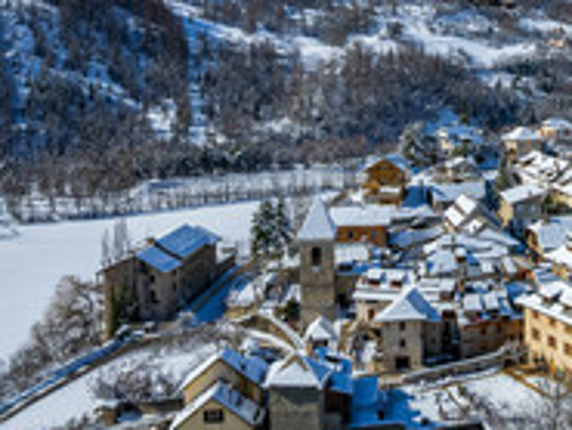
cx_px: 501
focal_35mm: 48
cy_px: 111
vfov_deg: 29.8
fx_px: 794
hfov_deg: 37.4
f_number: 2.8
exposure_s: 1/6400
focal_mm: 8.4
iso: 100
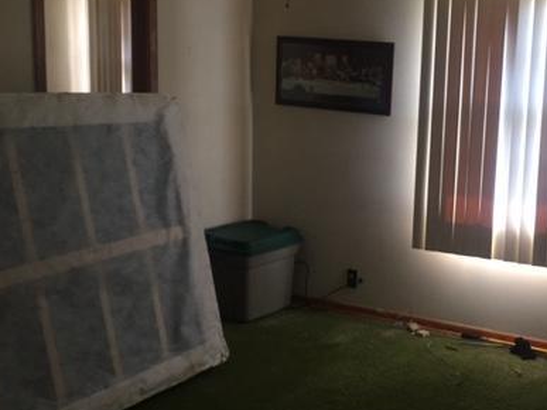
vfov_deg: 30.2
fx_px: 758
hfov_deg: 38.5
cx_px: 418
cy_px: 194
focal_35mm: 48
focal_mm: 4.15
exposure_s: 1/30
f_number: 2.2
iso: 125
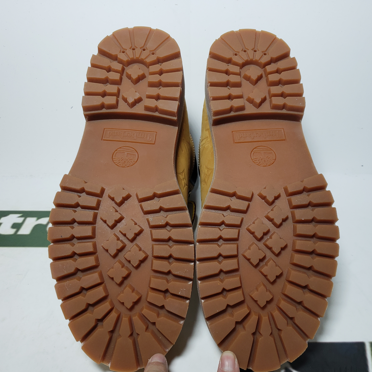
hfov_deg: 52.5
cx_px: 200
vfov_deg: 52.5
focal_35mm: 31
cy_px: 187
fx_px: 377
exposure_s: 1/357
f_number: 1.5
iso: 50
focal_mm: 4.3
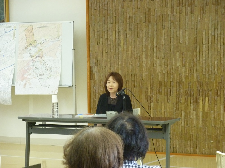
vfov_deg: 11.4
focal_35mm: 130
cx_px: 112
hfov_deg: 15.2
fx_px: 845
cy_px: 84
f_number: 5.5
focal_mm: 23.3
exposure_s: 1/20
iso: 400
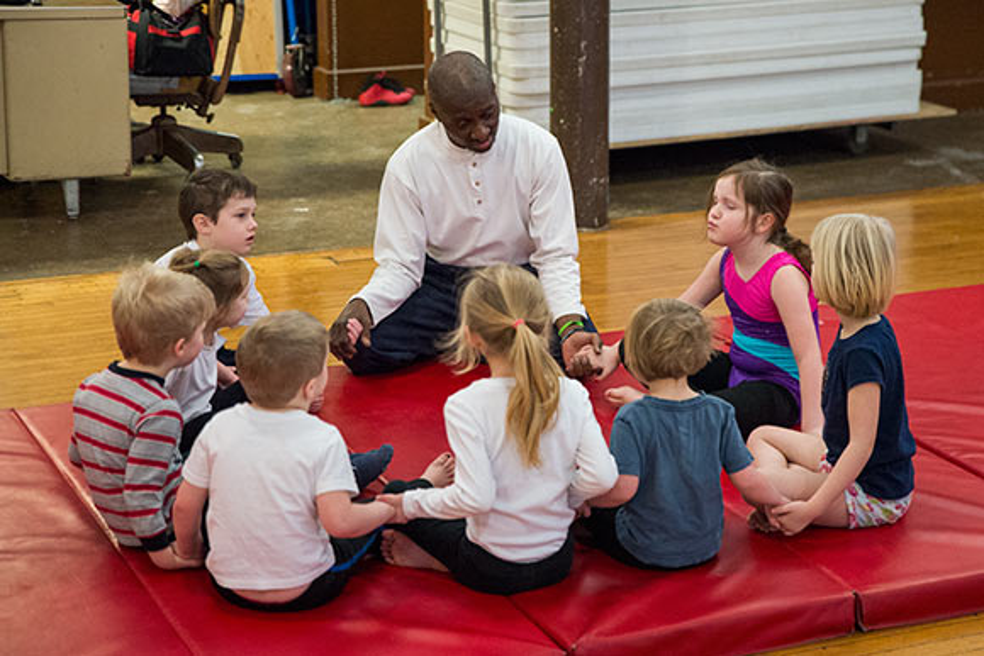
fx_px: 1804
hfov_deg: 30.5
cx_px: 492
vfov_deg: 20.6
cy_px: 328
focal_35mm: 66
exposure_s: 1/250
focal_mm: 66
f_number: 2.8
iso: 6400
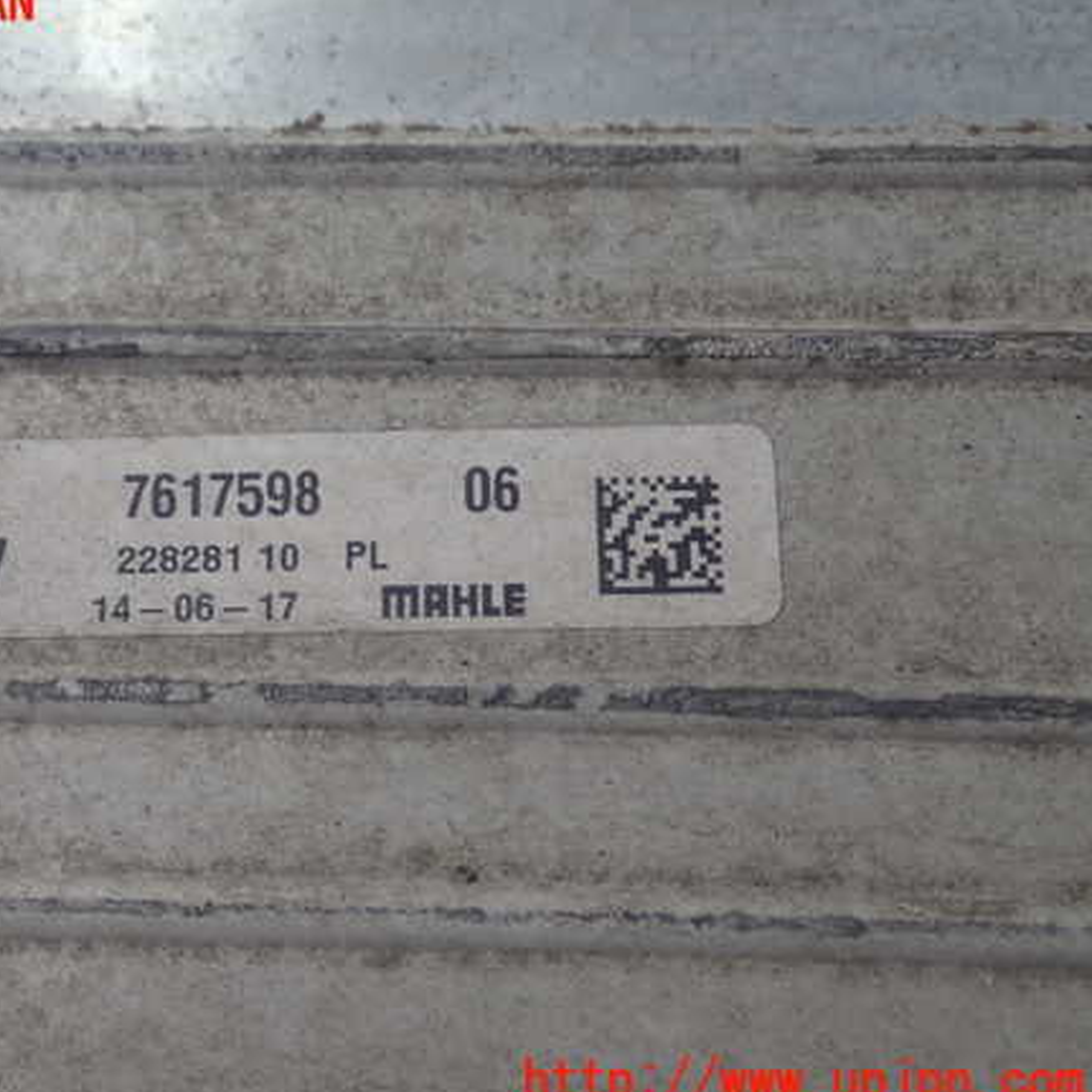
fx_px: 1892
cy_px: 543
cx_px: 335
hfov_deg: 31.9
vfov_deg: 32.2
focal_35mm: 53
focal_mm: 7.86
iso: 100
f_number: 2.9
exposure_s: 1/100
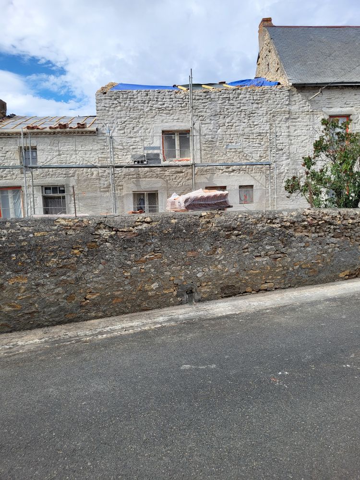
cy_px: 240
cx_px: 180
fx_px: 361
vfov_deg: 67.3
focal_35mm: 26
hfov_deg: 53.1
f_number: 1.8
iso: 40
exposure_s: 1/1789
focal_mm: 5.4
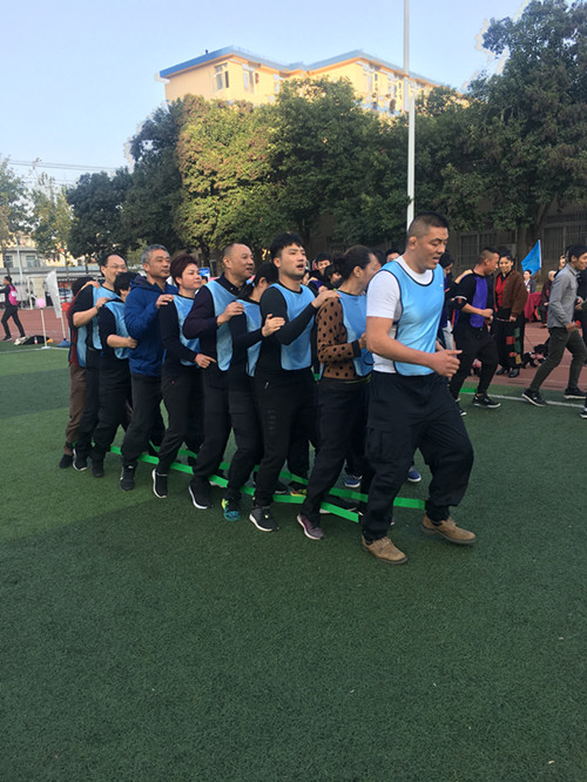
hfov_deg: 48.3
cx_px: 294
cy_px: 391
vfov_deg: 61.6
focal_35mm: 29
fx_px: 655
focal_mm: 4.15
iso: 25
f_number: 2.2
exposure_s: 1/271
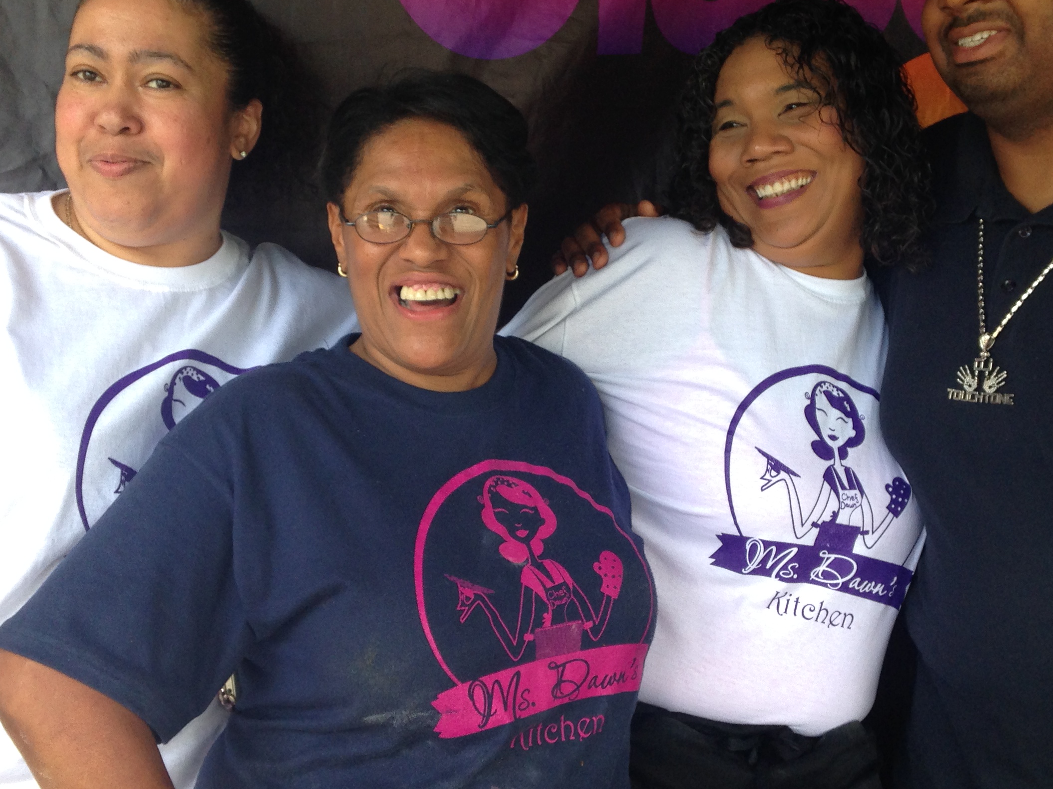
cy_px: 400
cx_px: 558
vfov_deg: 28.6
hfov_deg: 37.5
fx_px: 1551
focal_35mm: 51
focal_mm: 4.12
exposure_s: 1/120
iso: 80
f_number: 2.4
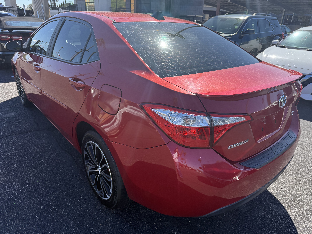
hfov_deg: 71.6
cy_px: 117
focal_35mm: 24
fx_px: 216
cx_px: 156
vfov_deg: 56.8
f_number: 1.78
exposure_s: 1/2907
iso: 100
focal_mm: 6.76
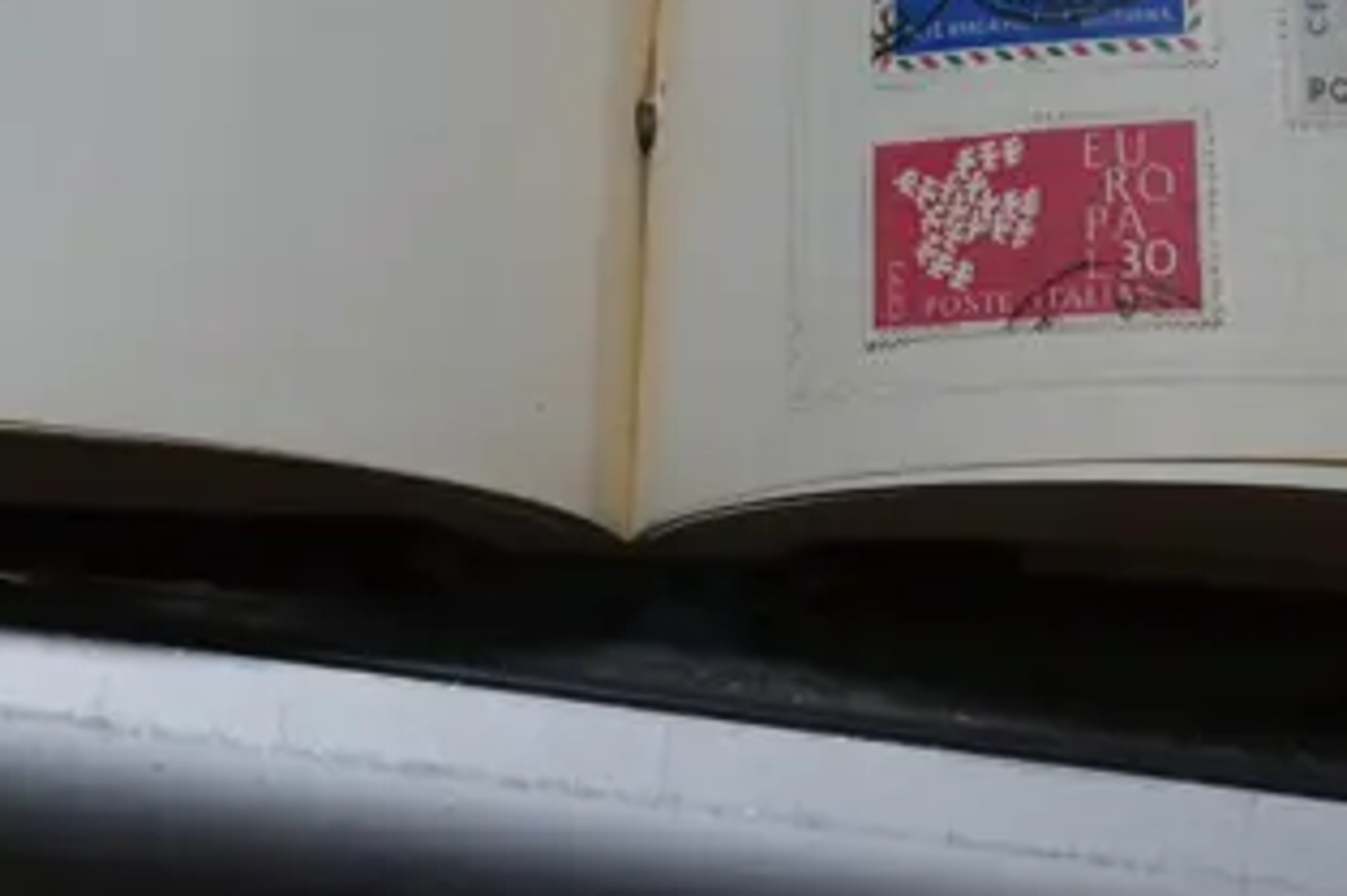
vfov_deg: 13.3
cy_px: -559
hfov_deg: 21.5
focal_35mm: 95
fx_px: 3553
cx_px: 583
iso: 200
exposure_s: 1/200
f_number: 4.5
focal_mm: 14
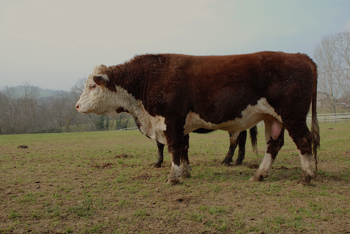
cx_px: 177
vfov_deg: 31.3
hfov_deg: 45.4
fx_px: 419
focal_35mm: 43
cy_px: 111
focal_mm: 26
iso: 250
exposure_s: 1/500
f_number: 4
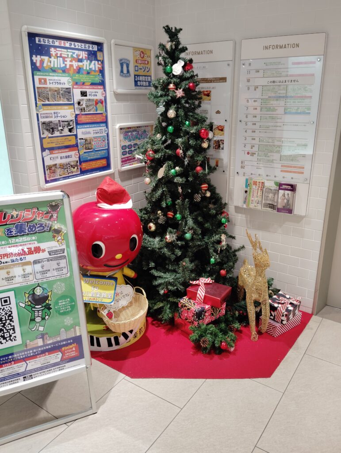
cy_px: 226
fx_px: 367
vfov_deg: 63.4
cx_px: 170
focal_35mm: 28
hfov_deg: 49.9
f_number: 1.8
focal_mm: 4.22
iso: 489
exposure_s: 1/100
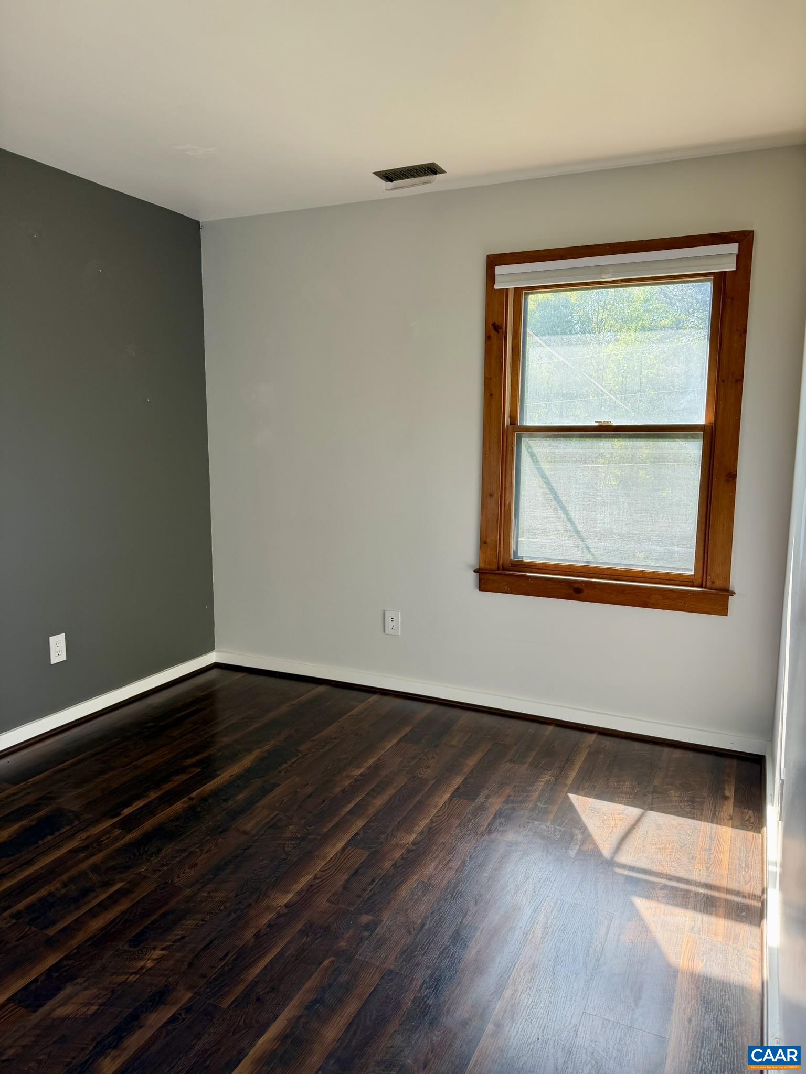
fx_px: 745
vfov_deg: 71.6
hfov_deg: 56.8
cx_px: 403
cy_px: 537
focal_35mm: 24
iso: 80
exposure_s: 1/209
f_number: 1.78
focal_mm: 6.76
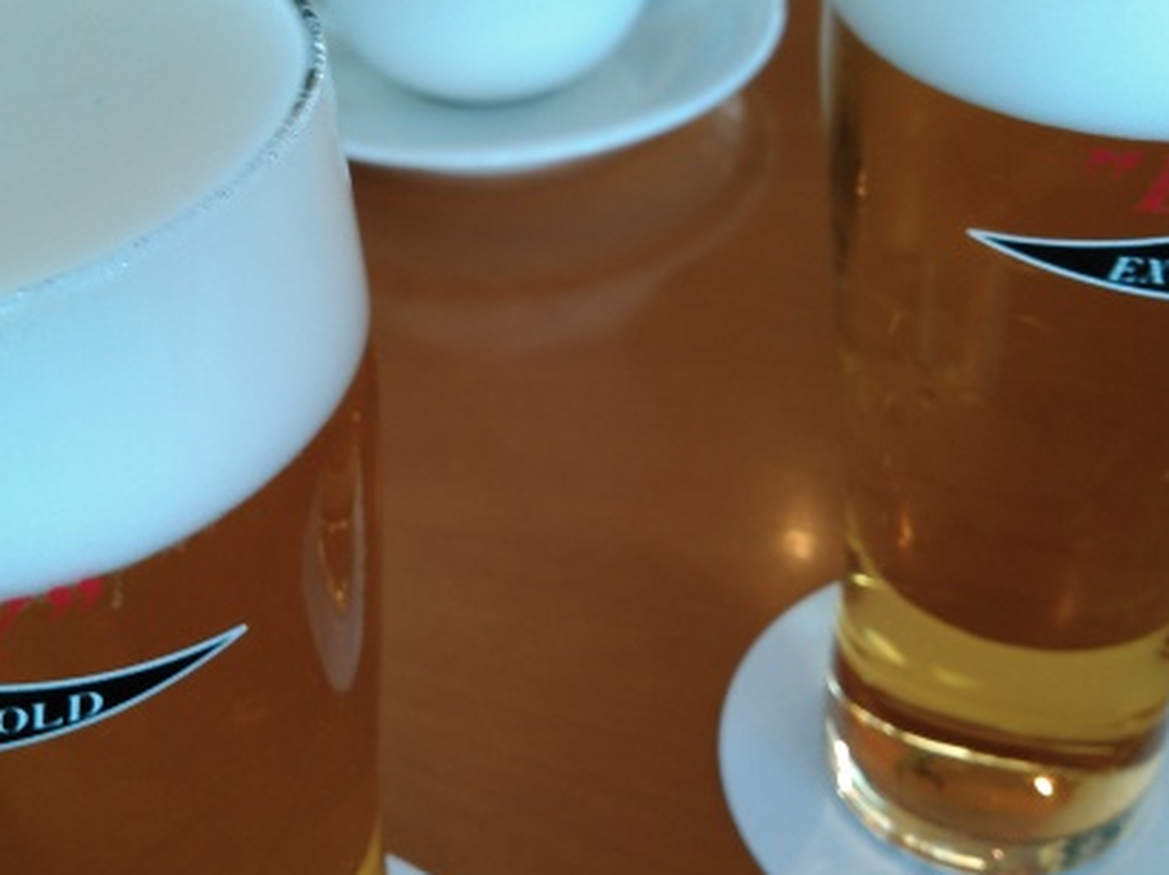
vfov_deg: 30.8
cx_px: 520
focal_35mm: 47
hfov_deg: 40.4
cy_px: 443
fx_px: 1586
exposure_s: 1/18.3
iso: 100
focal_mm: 4
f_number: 2.4
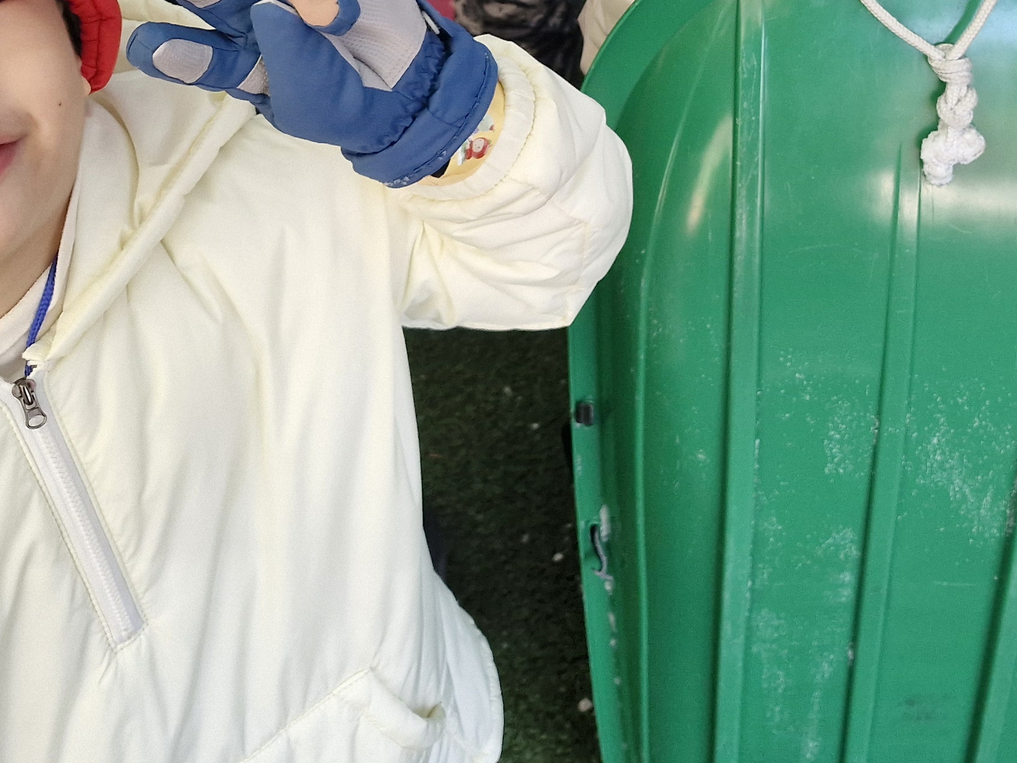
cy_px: -79
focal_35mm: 54
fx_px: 1586
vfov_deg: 25.1
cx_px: 851
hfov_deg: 34.2
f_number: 1.8
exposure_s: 1/180
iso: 200
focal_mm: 5.54
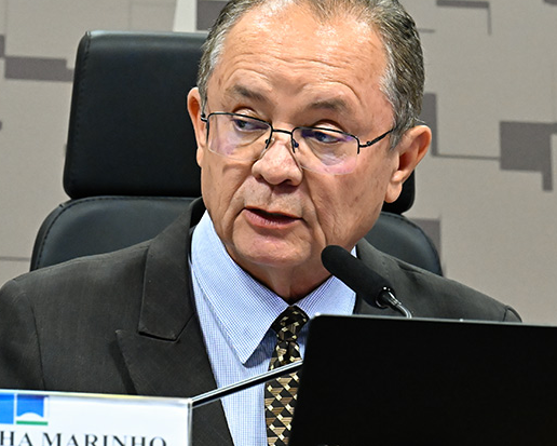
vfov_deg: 3.3
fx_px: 7716
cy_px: 214
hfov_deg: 4.1
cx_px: 275
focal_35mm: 468
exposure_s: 1/100
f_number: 7.1
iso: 6400
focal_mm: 200
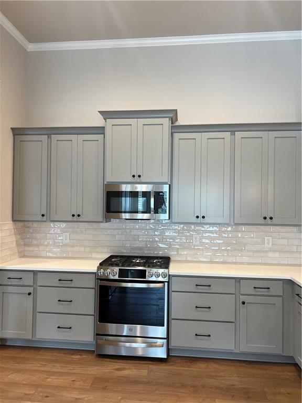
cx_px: 151
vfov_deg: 67.3
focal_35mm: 26
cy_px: 202
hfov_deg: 53.1
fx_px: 302
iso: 125
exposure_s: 1/120
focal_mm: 5.7
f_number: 1.5
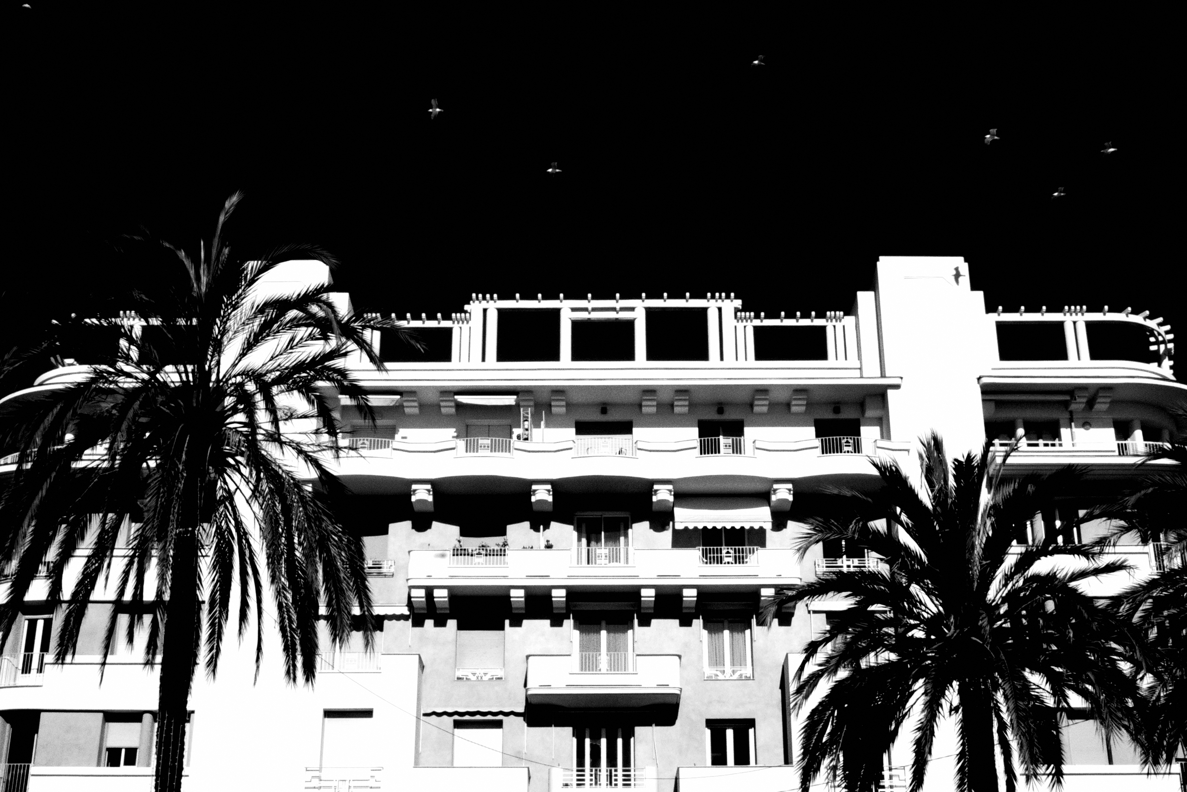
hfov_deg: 39.6
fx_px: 1648
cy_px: 396
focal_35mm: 50
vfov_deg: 27.0
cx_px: 594
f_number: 16
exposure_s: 1/320
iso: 200
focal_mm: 18.3
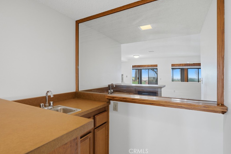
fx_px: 116
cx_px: 110
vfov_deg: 67.4
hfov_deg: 89.9
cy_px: 73
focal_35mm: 18
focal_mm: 17
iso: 400
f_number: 7.1
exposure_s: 1/60
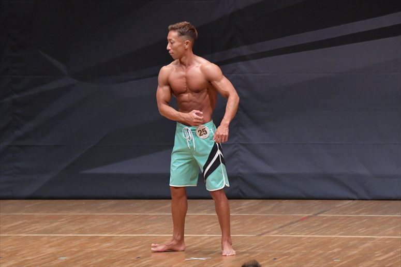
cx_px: 200
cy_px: 134
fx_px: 3340
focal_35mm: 300
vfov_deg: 4.6
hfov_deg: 6.9
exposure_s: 1/400
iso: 6400
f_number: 5.6
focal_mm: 200
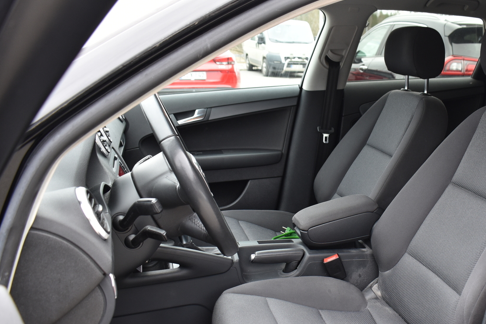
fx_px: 526
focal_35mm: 39
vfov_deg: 33.9
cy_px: 214
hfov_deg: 48.5
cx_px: 336
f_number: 4.8
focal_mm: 18
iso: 400
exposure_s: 1/90
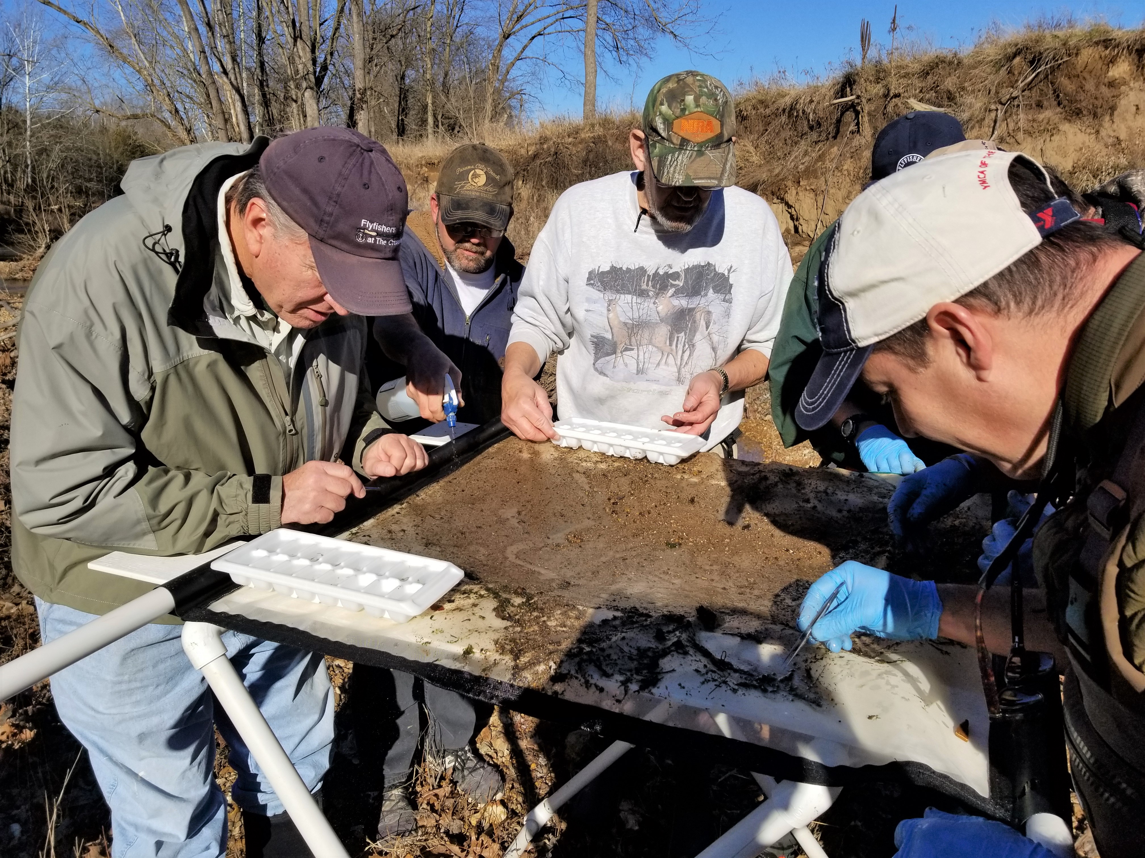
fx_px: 860
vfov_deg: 53.1
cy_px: 429
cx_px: 572
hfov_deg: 67.3
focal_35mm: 26
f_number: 1.7
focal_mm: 4.25
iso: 50
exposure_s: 1/4192
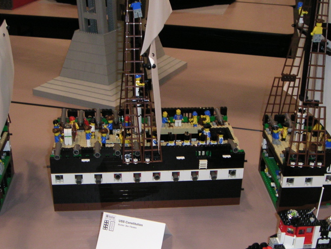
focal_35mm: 50
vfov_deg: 29.1
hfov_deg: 38.1
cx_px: 138
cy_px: 129
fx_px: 478
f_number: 2.8
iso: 160
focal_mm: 6
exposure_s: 1/45
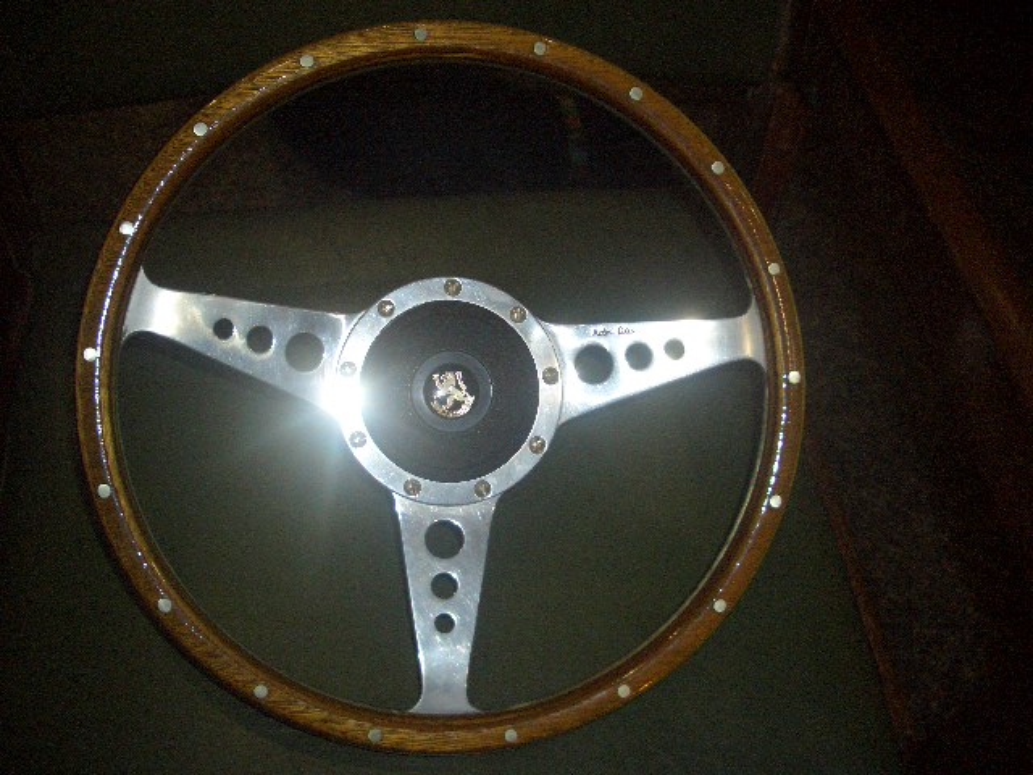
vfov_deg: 40.7
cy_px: 388
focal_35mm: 35
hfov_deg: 52.6
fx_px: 1044
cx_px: 516
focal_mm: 5.8
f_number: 2.6
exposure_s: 1/60
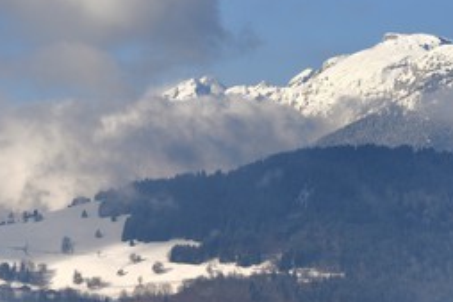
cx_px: 196
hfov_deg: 7.5
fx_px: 3433
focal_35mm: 273
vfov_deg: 5.0
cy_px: 129
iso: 200
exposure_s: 1/320
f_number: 13
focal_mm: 165
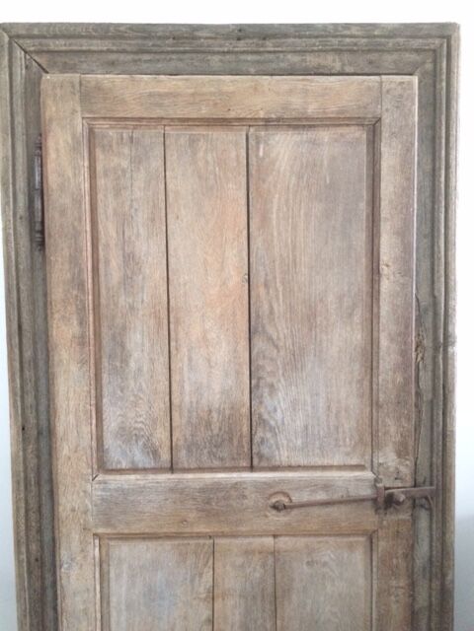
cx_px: 237
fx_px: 529
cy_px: 316
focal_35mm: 29
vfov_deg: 61.7
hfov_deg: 48.2
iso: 320
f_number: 2.2
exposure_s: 1/20
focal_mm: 4.15
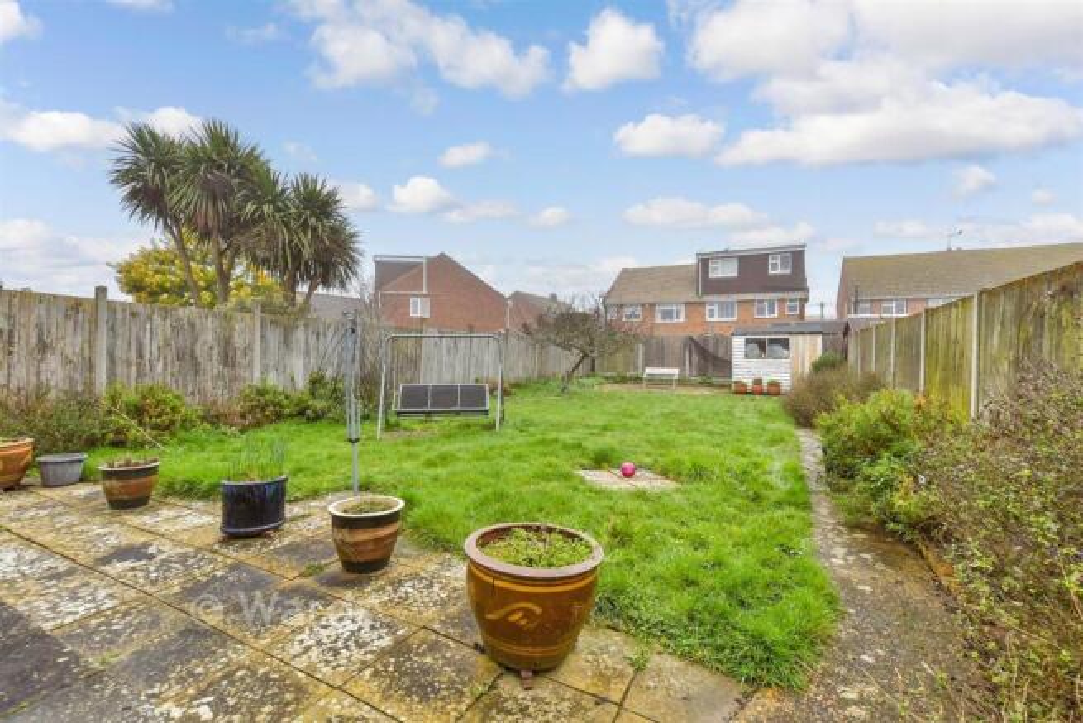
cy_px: 362
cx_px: 542
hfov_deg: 100.4
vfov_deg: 77.4
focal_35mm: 15
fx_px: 451
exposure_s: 1/160
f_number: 9
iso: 400
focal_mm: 10
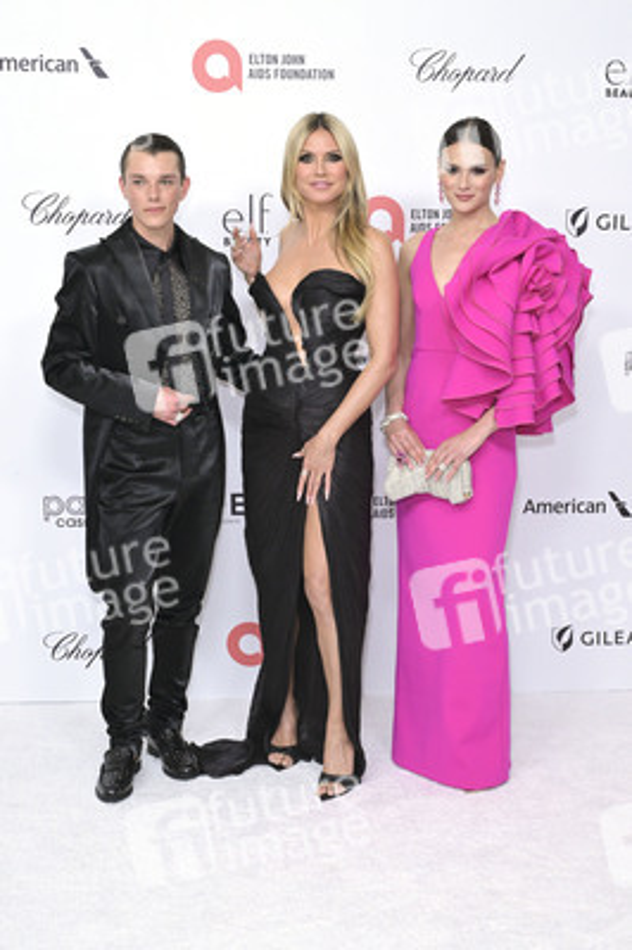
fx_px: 1292
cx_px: 316
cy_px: 475
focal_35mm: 49
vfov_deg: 40.4
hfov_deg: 27.5
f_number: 5.6
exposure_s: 1/250
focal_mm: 49
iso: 2000
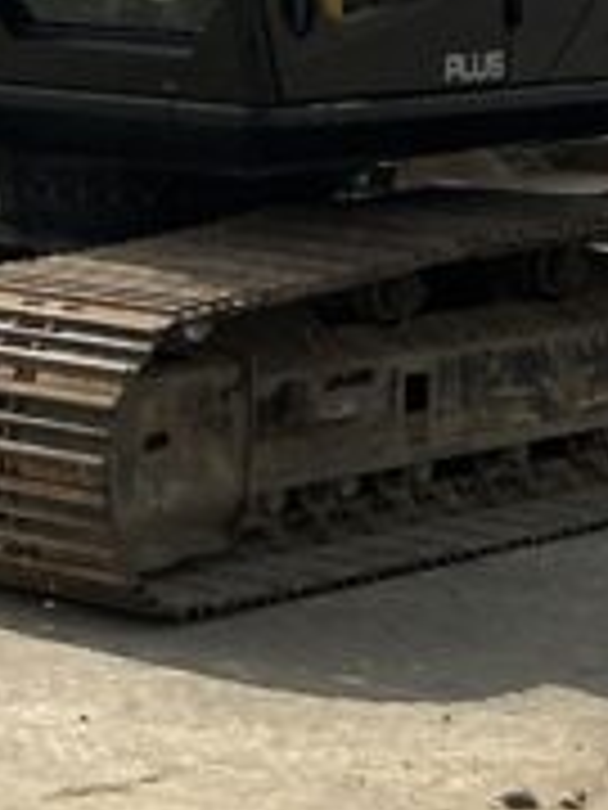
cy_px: -364
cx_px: -18
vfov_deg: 11.9
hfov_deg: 9.3
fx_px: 3724
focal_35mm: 159
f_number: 1.8
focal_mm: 3
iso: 25
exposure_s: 1/2667
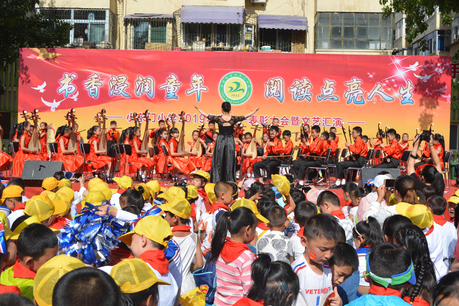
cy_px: 153
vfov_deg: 28.1
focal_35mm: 48
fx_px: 612
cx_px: 230
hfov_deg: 41.1
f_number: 9
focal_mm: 32
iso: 100
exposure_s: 1/320
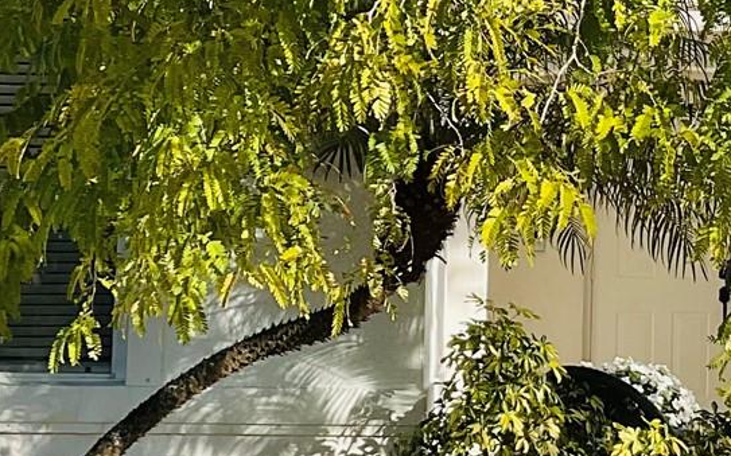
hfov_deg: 17.7
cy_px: 66
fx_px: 2310
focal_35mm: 116
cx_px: 688
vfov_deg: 11.2
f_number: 1.8
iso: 16
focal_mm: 3
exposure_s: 1/944
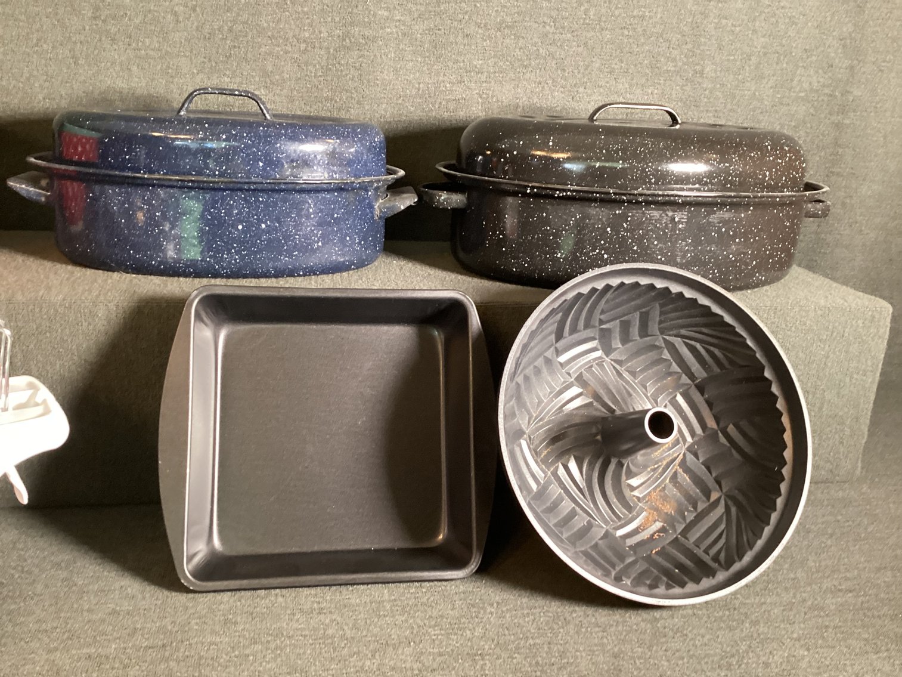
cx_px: 451
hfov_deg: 58.3
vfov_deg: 45.4
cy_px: 338
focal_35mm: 31
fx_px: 808
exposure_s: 1/50
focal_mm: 3.3
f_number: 2.4
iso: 320
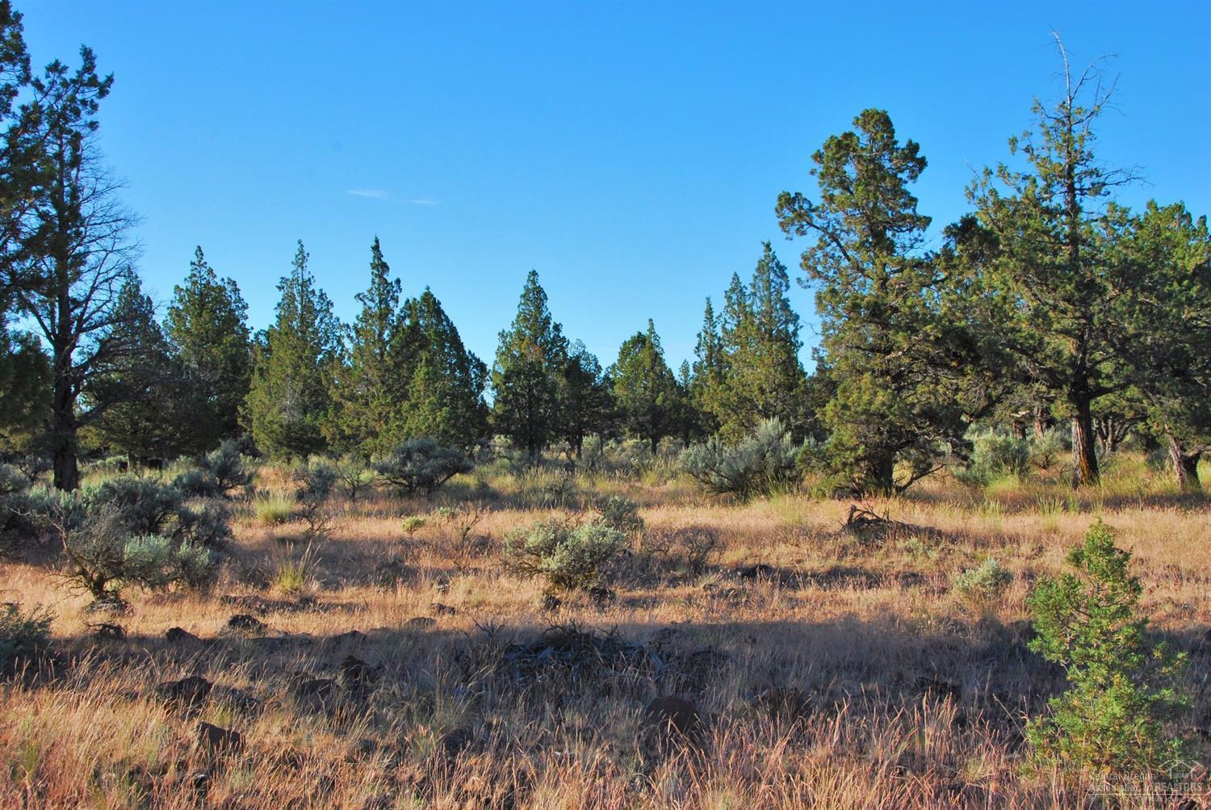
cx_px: 606
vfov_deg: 32.0
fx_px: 1414
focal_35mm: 42
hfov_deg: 46.4
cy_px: 405
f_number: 14
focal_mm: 28
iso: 400
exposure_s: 1/200
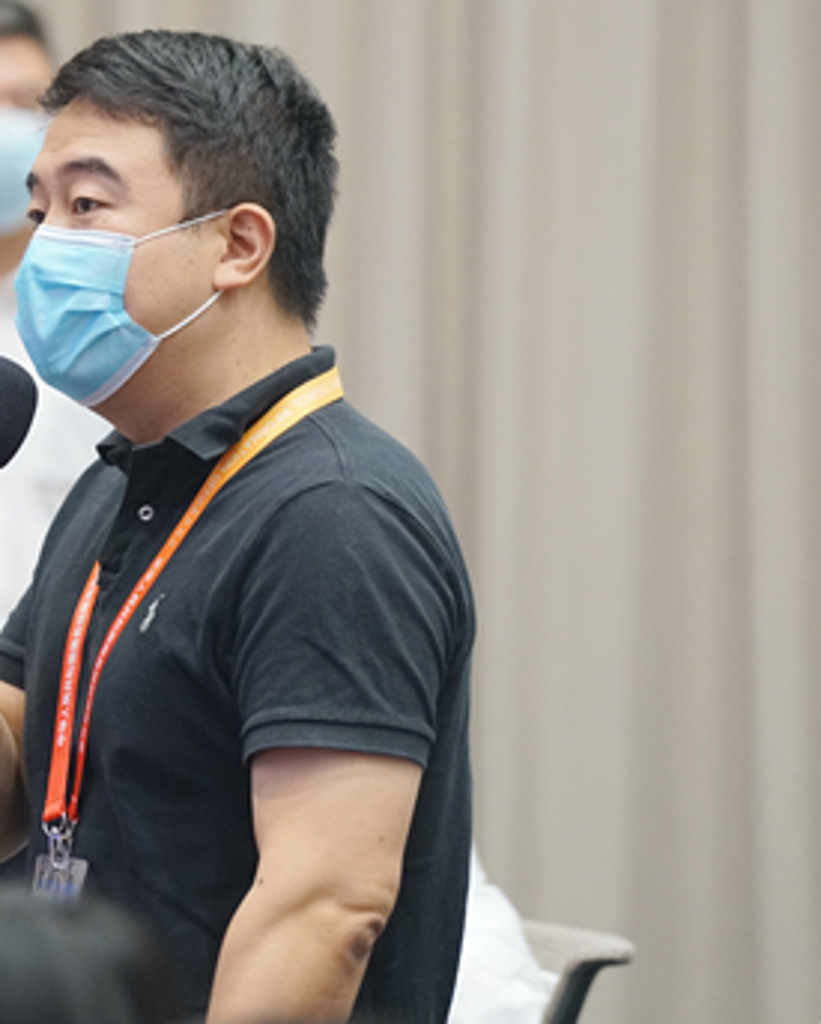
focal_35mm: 383
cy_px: 354
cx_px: 116
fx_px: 11617
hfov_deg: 4.0
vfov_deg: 5.0
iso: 2500
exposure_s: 1/160
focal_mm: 200
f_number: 4
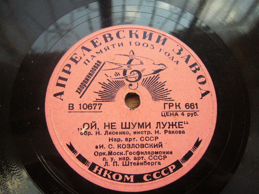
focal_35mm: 35
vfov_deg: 40.7
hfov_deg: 52.6
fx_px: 262
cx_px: 130
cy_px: 97
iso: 400
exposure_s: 1/250
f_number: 2.8
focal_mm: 5.8
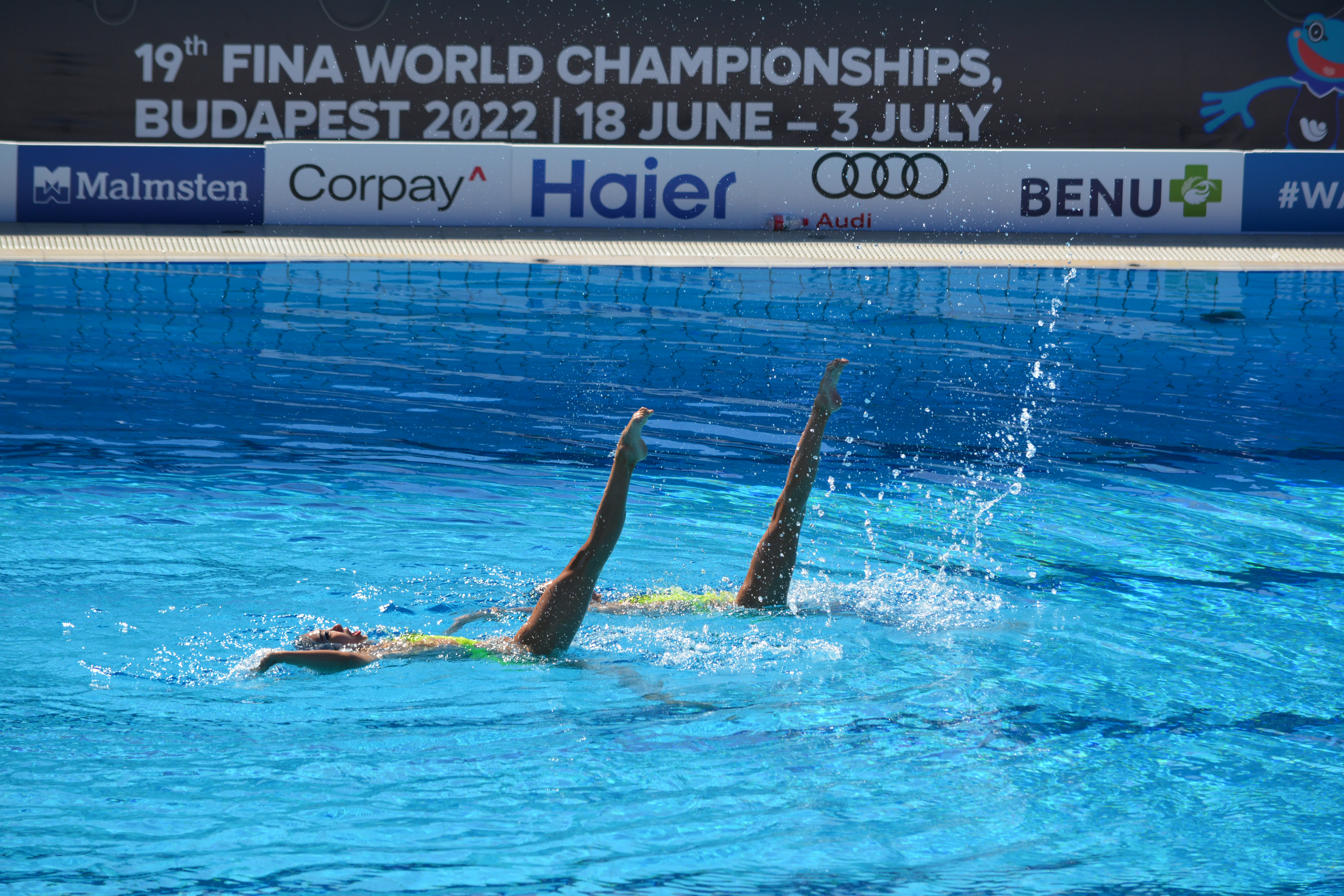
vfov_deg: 5.9
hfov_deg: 8.9
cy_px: 448
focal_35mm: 232
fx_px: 8679
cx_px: 672
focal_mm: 155
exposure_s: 1/1600
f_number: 7.1
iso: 400
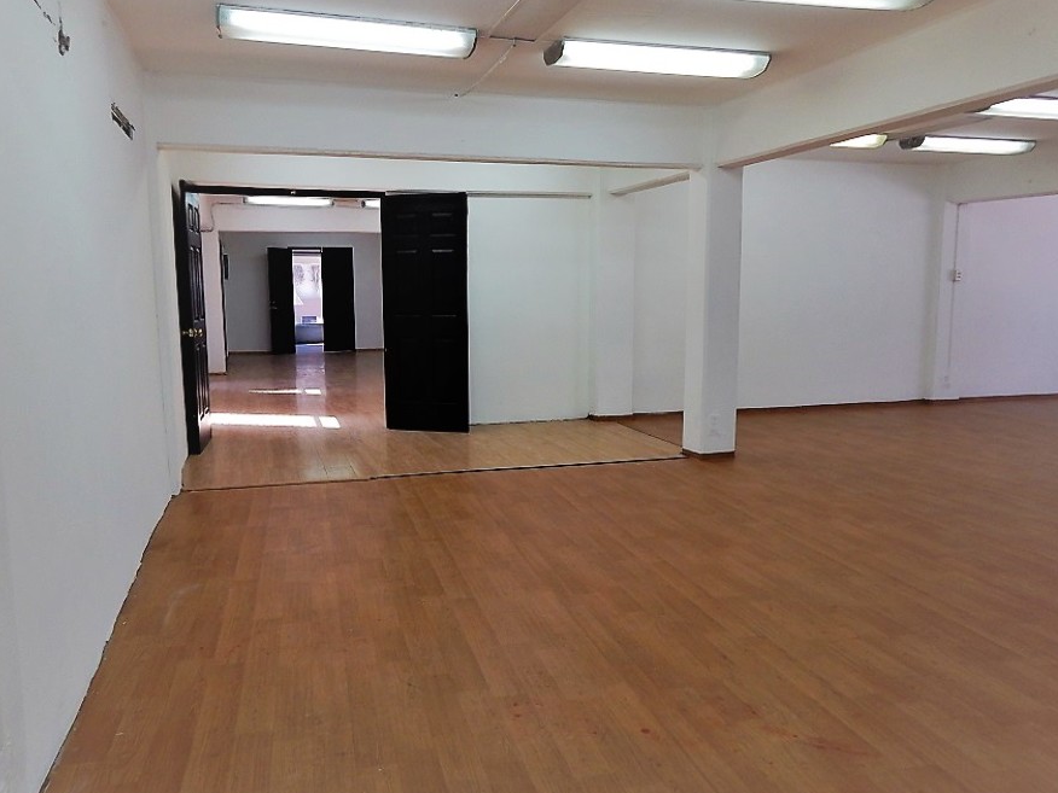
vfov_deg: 49.7
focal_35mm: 28
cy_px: 406
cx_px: 506
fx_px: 856
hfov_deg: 63.4
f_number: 3
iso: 125
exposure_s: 1/60
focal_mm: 4
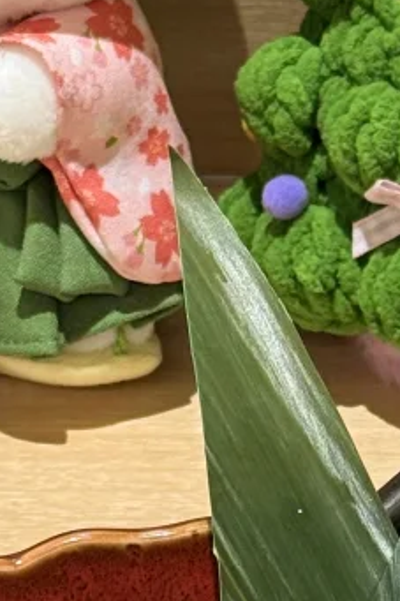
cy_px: 446
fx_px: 3520
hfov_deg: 6.5
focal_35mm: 211
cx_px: 268
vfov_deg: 9.7
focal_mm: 6.76
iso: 250
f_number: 1.78
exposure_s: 1/33
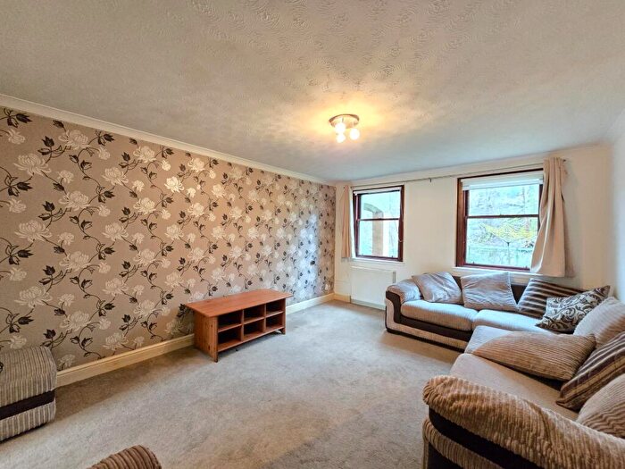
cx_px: 312
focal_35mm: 13
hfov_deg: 106.2
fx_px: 235
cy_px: 234
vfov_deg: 89.9
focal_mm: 2.2
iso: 1600
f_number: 2.2
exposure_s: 1/50
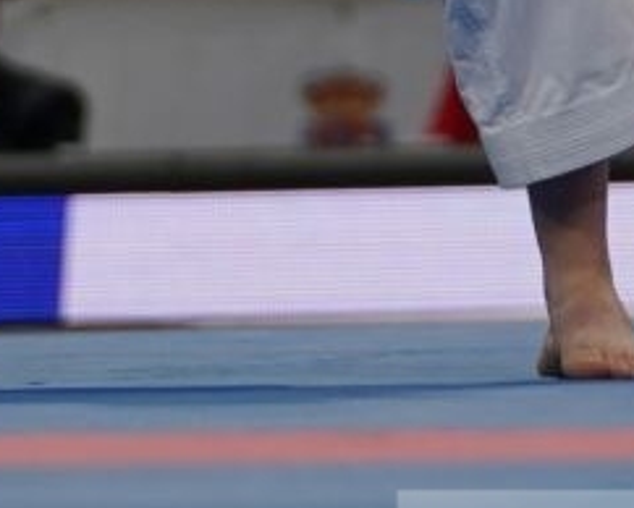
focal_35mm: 866
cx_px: 642
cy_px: -202
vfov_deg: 1.8
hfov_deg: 2.2
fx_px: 16263
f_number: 2.8
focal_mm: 124
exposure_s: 1/500
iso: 400
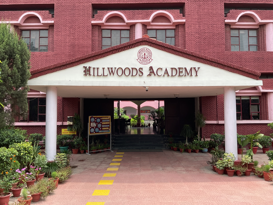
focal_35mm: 29
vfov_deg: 48.2
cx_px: 136
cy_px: 102
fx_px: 229
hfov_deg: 61.7
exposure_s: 1/829
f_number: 1.8
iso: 16
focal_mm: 3
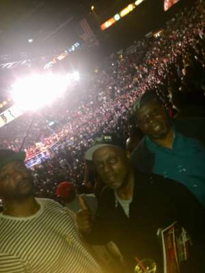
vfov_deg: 61.7
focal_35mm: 29
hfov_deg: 48.2
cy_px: 136
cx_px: 102
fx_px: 229
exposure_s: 1/16
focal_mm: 4.15
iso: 80
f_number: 2.2
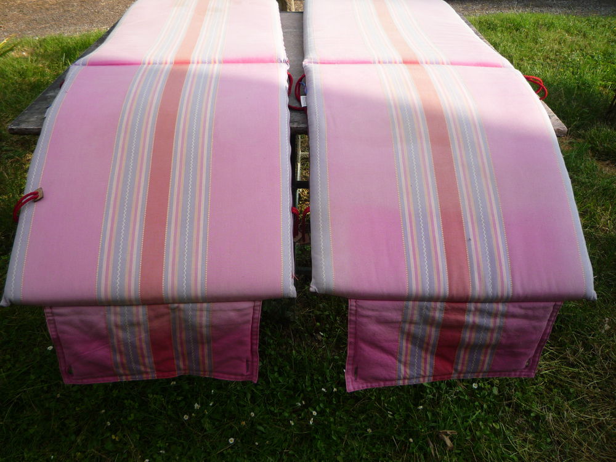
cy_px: 231
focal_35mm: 30
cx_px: 308
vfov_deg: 46.8
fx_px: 534
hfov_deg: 60.0
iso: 100
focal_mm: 5.2
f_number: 4
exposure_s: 1/250
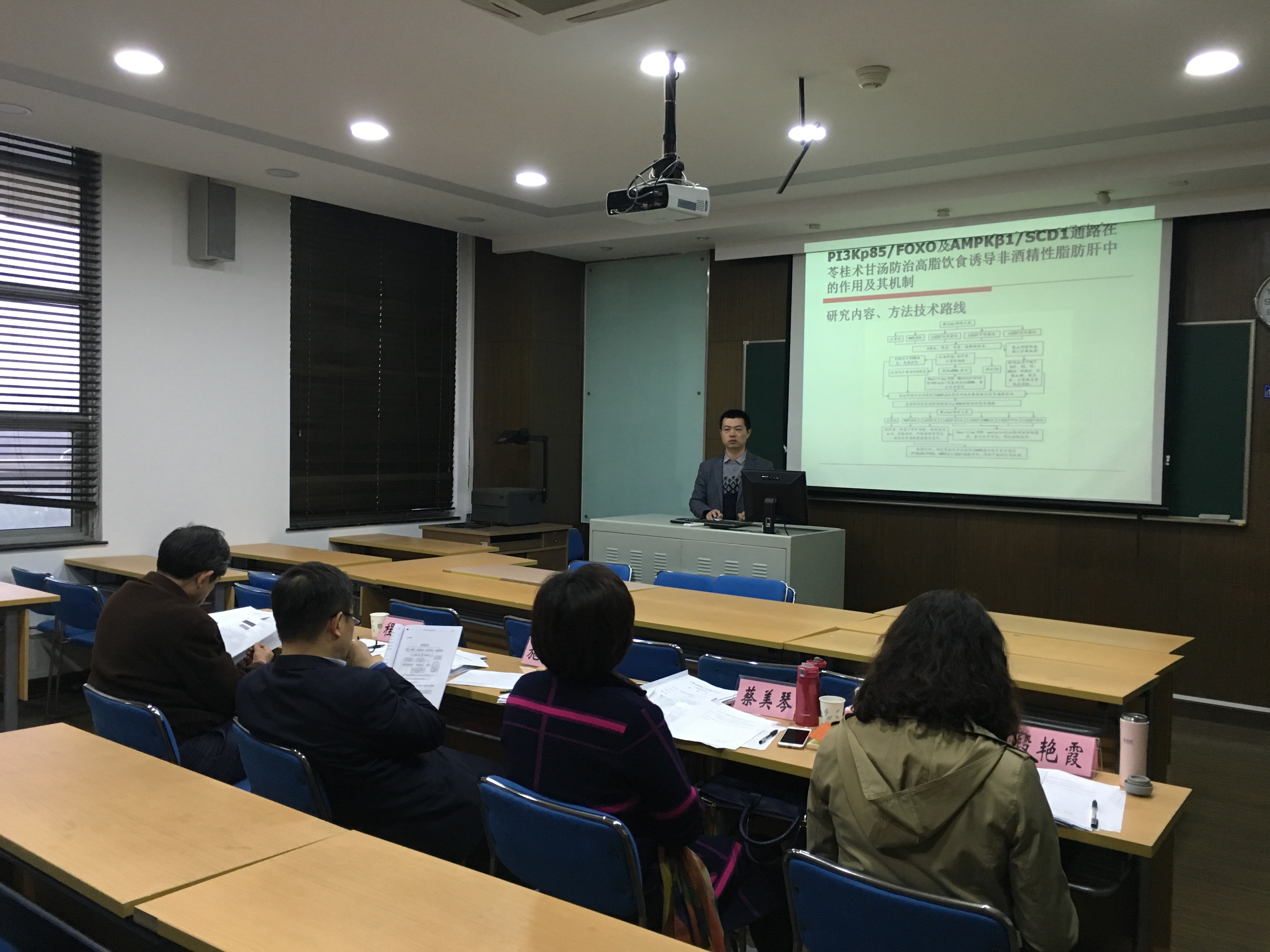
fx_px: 1064
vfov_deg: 48.2
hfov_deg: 61.7
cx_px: 635
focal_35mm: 29
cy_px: 476
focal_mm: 4.15
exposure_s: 1/33
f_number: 2.2
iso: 160
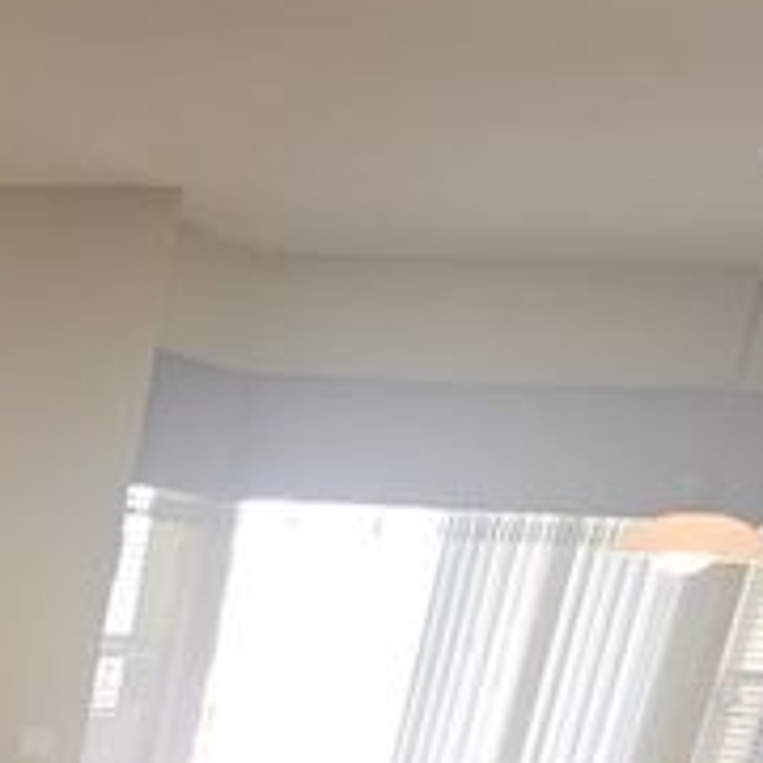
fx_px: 1122
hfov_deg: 25.2
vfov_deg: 31.3
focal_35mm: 45
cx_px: -460
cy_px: 924
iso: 100
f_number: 2.2
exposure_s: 1/60
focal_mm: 1.7
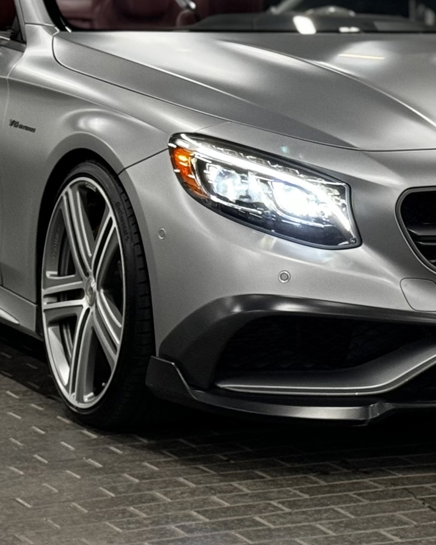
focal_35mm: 97
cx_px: 287
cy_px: 165
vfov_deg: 19.7
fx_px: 1564
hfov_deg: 15.8
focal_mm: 6.86
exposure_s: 1/59
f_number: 1.78
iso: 200
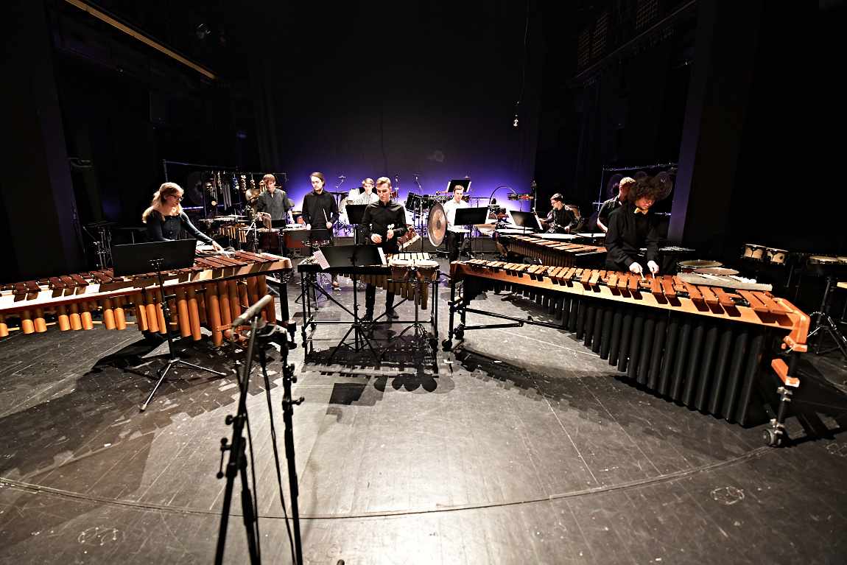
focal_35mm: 15
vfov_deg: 77.3
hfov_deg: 100.4
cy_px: 282
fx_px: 353
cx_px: 424
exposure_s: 1/125
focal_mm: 15
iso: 4000
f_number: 3.2
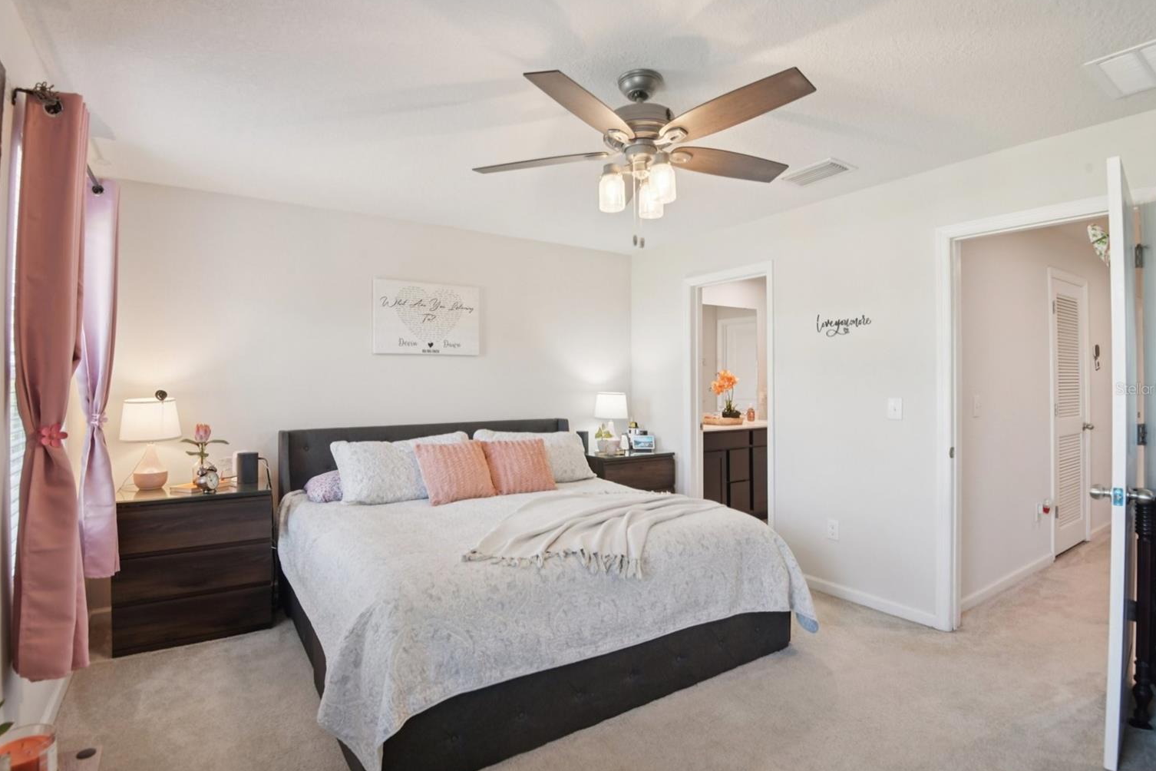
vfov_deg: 70.4
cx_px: 570
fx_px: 546
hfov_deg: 93.3
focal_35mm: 17
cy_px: 389
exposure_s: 1/15
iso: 400
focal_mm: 16
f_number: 8
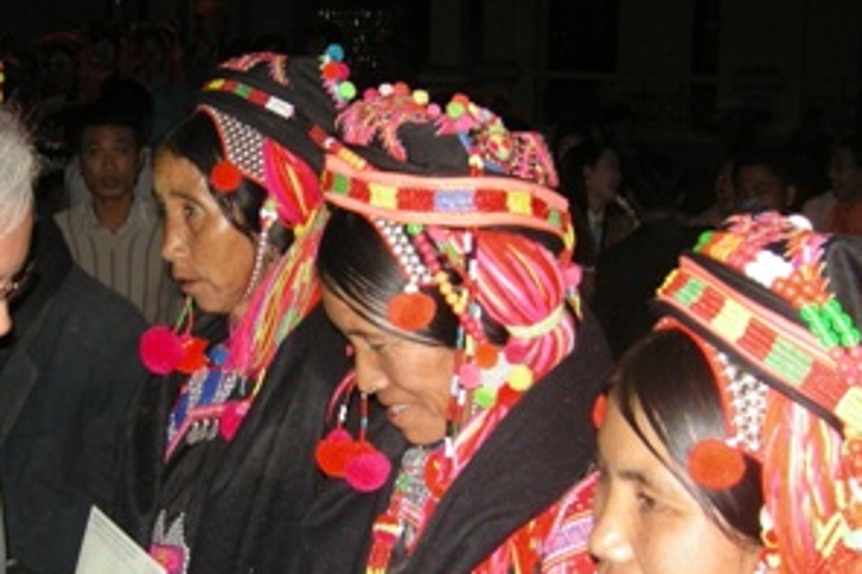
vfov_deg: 17.8
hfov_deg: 26.5
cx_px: 282
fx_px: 1819
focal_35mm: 76
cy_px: 455
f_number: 2.7
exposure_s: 1/60
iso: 116
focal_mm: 7.5
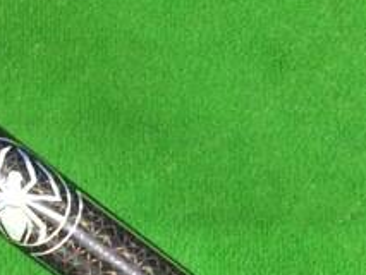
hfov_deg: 21.0
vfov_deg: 15.7
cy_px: 248
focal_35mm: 93
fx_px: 984
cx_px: 144
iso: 200
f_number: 2.4
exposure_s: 1/30
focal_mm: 3.3
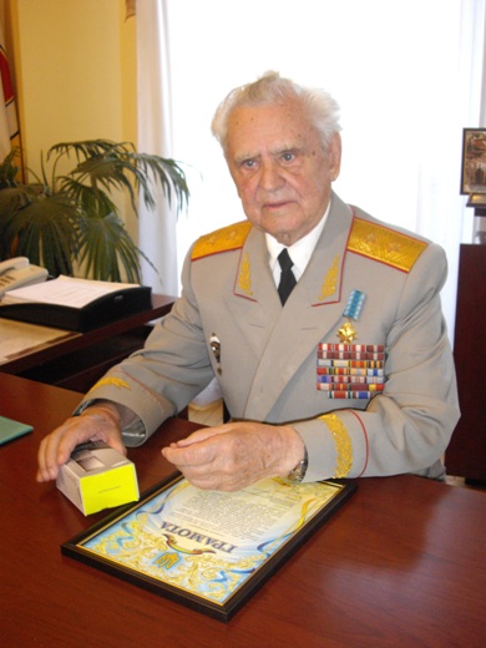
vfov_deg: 49.0
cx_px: 243
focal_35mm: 38
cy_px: 324
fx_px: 711
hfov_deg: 37.7
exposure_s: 1/40
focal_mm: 7.9
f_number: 2.8
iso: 400
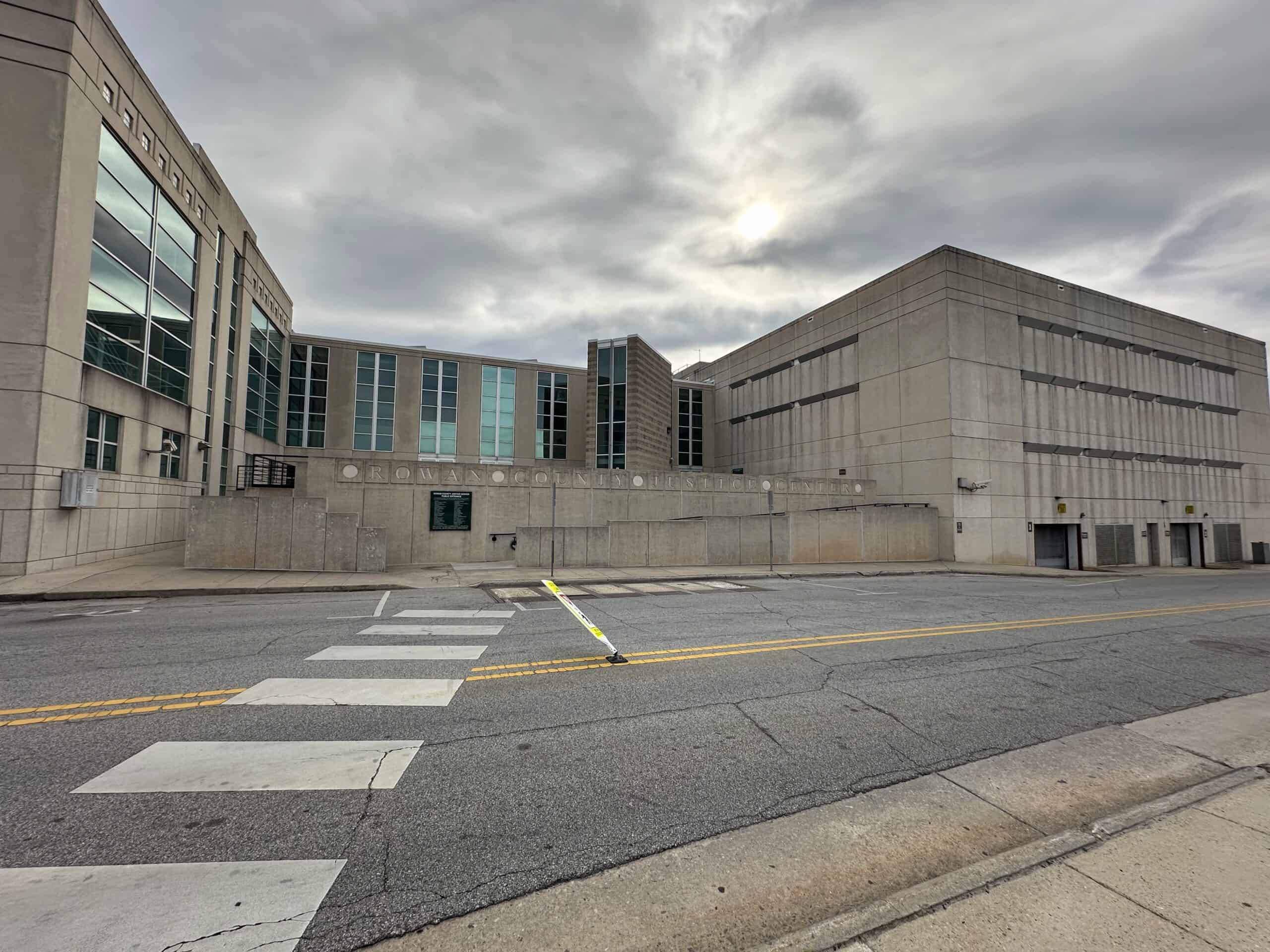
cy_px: 476
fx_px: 514
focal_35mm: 14
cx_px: 635
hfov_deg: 102.1
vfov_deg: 85.7
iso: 50
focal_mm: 2.22
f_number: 2.2
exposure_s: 1/2257
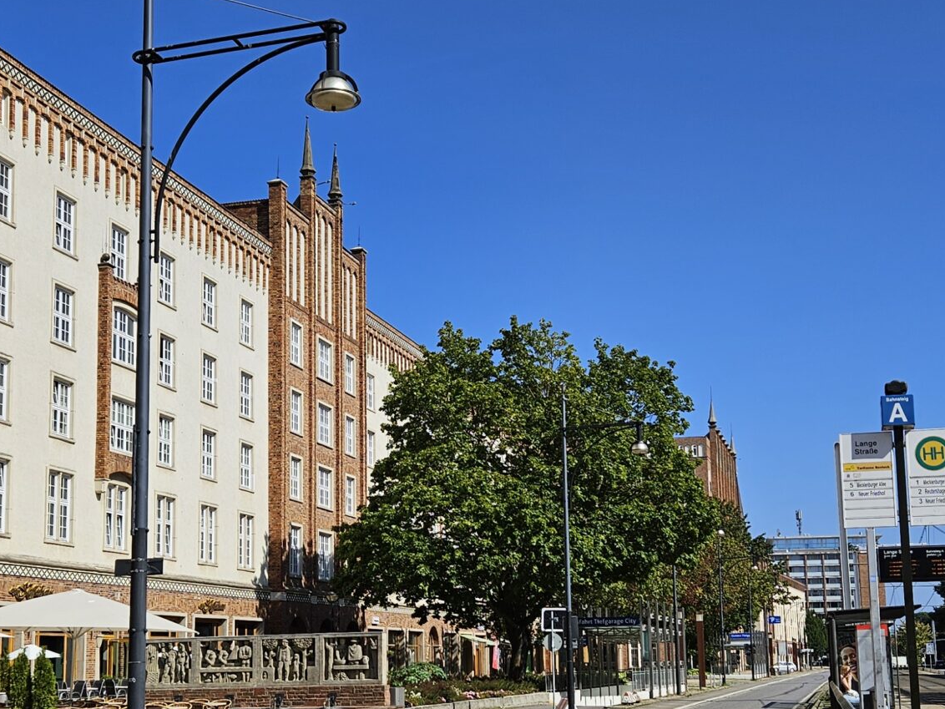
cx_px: 446
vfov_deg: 27.8
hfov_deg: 36.8
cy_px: 489
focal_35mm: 52
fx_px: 1420
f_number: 1.8
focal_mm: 5.4
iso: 25
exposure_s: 1/3059
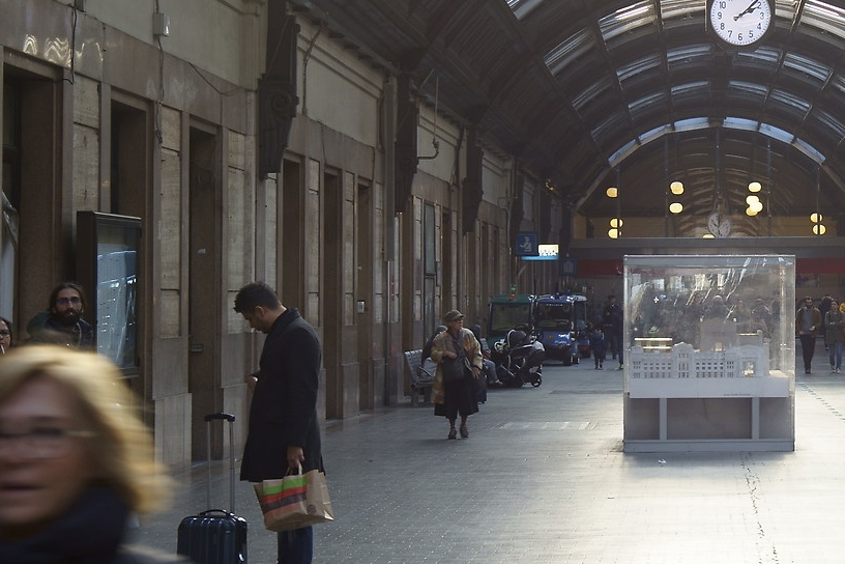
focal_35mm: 103
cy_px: 167
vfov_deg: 13.3
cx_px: 850
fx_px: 2417
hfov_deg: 19.3
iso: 160
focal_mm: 35
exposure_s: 1/25
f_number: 6.3
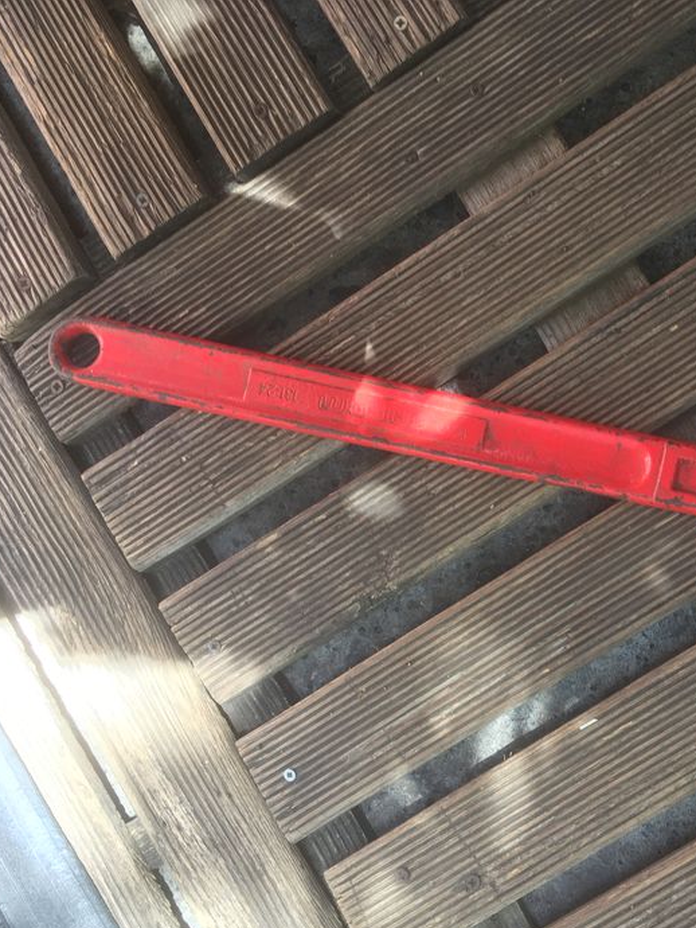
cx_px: 657
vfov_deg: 44.7
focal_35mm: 42
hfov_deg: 32.3
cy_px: 503
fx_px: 1125
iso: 32
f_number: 2.2
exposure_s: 1/50
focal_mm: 4.15
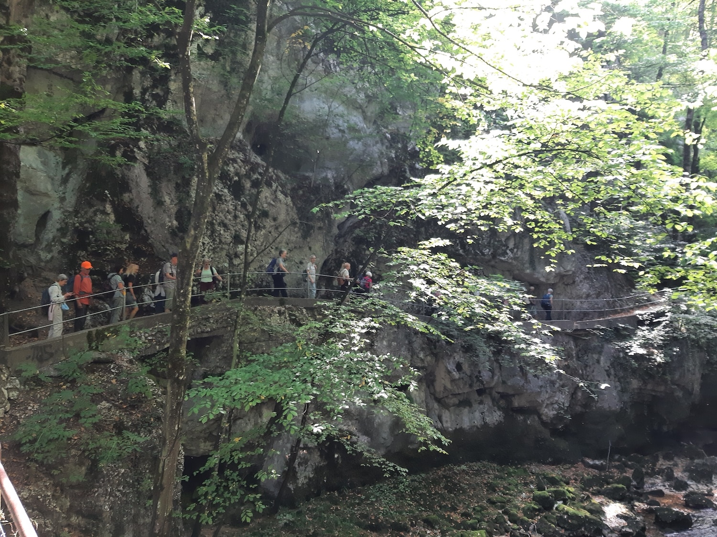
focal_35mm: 26
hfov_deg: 67.3
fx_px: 538
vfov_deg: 53.0
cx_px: 358
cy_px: 268
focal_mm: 3.93
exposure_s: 1/50
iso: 80
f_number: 1.7
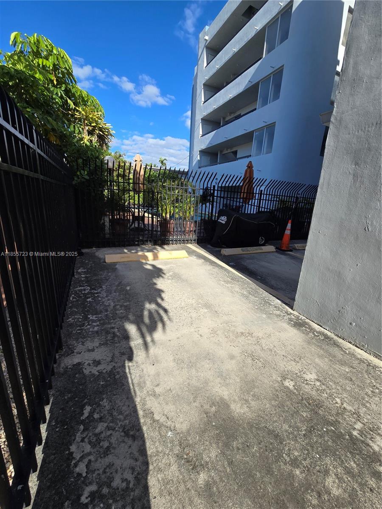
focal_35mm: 13
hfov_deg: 89.9
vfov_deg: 106.2
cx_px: 191
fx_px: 191
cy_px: 254
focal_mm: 2.2
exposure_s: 1/1659
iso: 50
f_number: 2.2
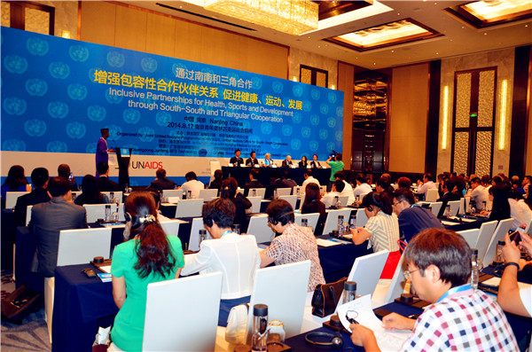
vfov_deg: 25.6
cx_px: 266
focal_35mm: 52
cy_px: 176
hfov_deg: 37.9
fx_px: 774
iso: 800
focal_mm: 35
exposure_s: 1/60
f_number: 4.5
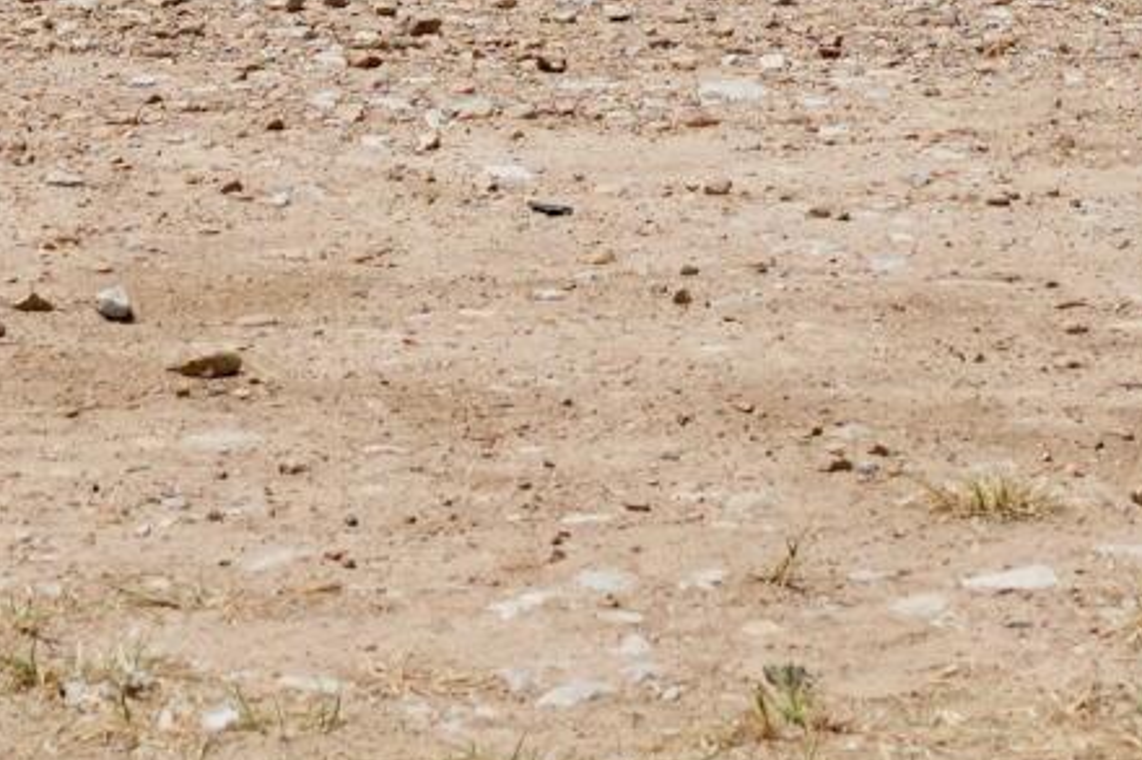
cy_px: -1053
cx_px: 711
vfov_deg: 5.7
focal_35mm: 232
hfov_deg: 8.9
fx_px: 7356
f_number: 8
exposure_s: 1/1000
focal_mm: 34
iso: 320
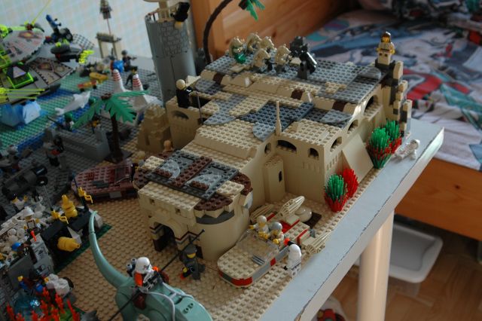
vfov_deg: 26.5
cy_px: 160
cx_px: 241
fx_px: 682
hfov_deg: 38.9
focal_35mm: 51
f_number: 5
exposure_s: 1/100
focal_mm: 34
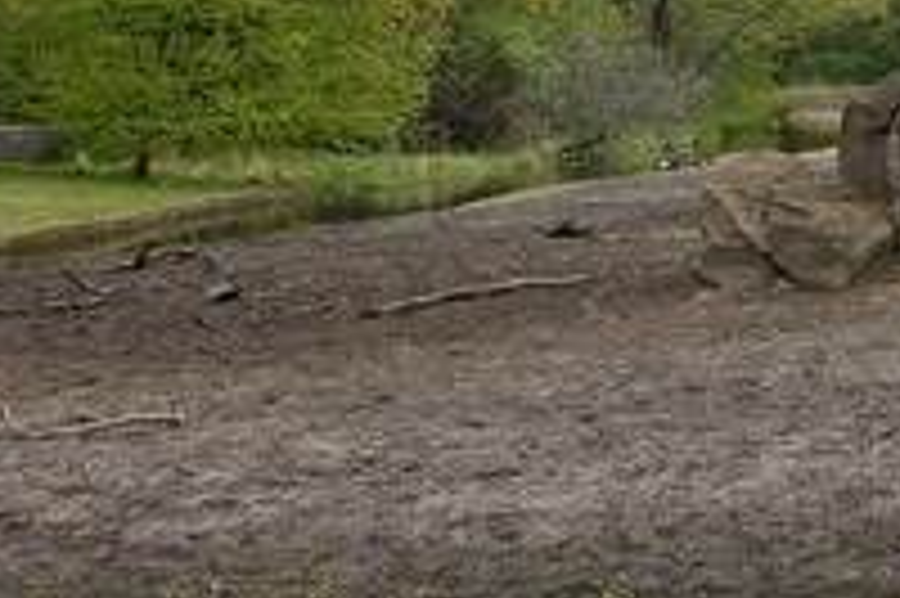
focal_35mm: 123
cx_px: 2182
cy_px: 272
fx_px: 3072
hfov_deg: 12.7
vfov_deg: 11.1
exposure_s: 1/160
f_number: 5.6
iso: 125
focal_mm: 8.8
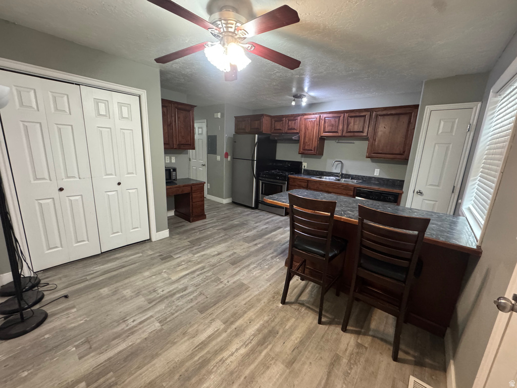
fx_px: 209
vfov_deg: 85.7
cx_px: 258
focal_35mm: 14
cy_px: 194
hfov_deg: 102.1
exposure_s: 1/60
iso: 640
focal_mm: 2.22
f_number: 2.2
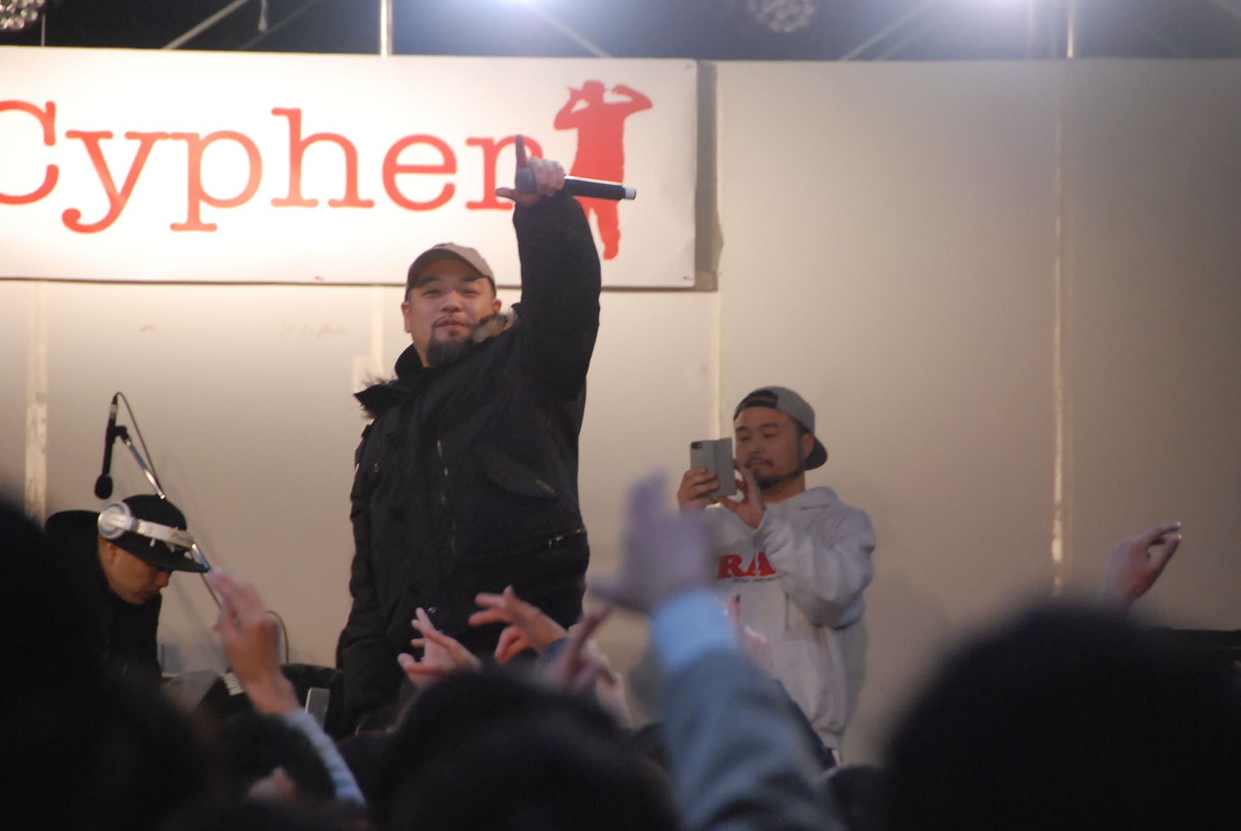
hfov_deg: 6.9
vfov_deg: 4.6
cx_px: 620
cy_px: 416
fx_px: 10354
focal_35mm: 300
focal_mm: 200
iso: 1600
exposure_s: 1/200
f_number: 5.6
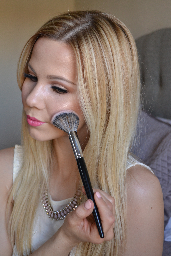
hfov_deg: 23.8
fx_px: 406
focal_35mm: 57
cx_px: 86
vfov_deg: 35.1
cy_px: 128
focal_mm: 38
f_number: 5.6
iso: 800
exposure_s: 1/60
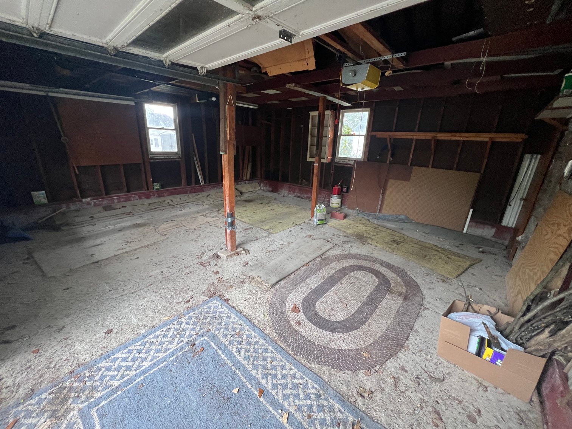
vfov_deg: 89.9
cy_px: 214
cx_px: 286
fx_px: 215
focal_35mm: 13
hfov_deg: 106.2
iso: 250
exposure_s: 1/78
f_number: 1.8
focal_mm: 1.57
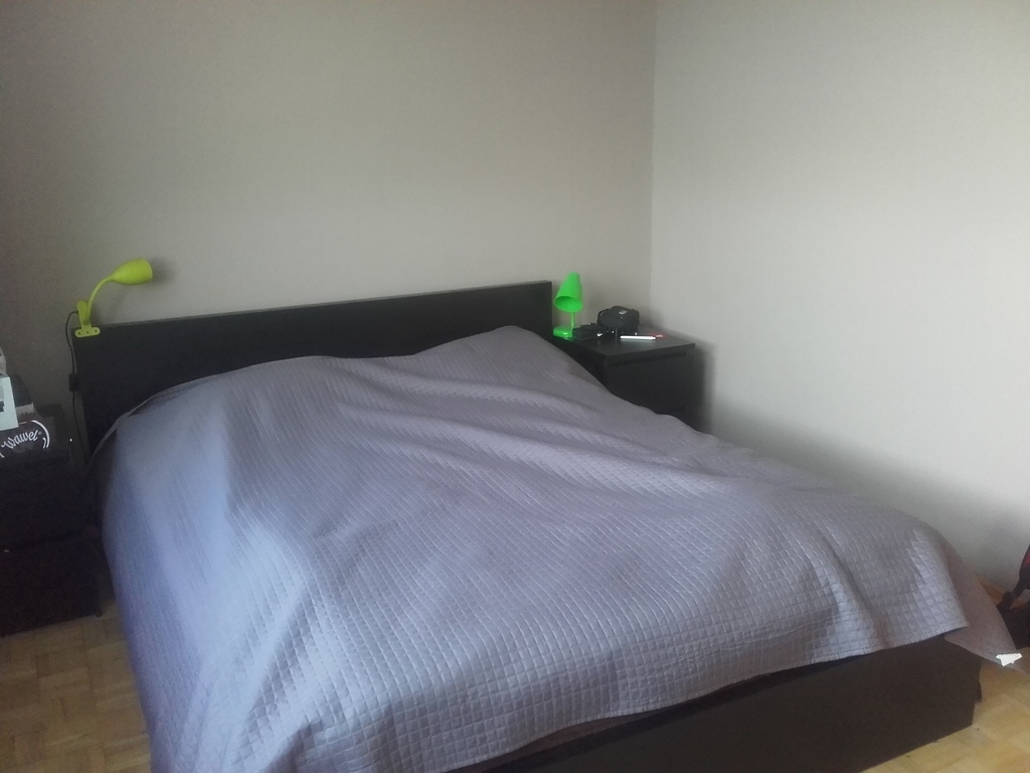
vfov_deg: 45.4
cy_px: 386
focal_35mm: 31
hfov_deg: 58.4
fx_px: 922
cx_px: 515
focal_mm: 3.3
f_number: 2.2
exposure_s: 1/25
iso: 120
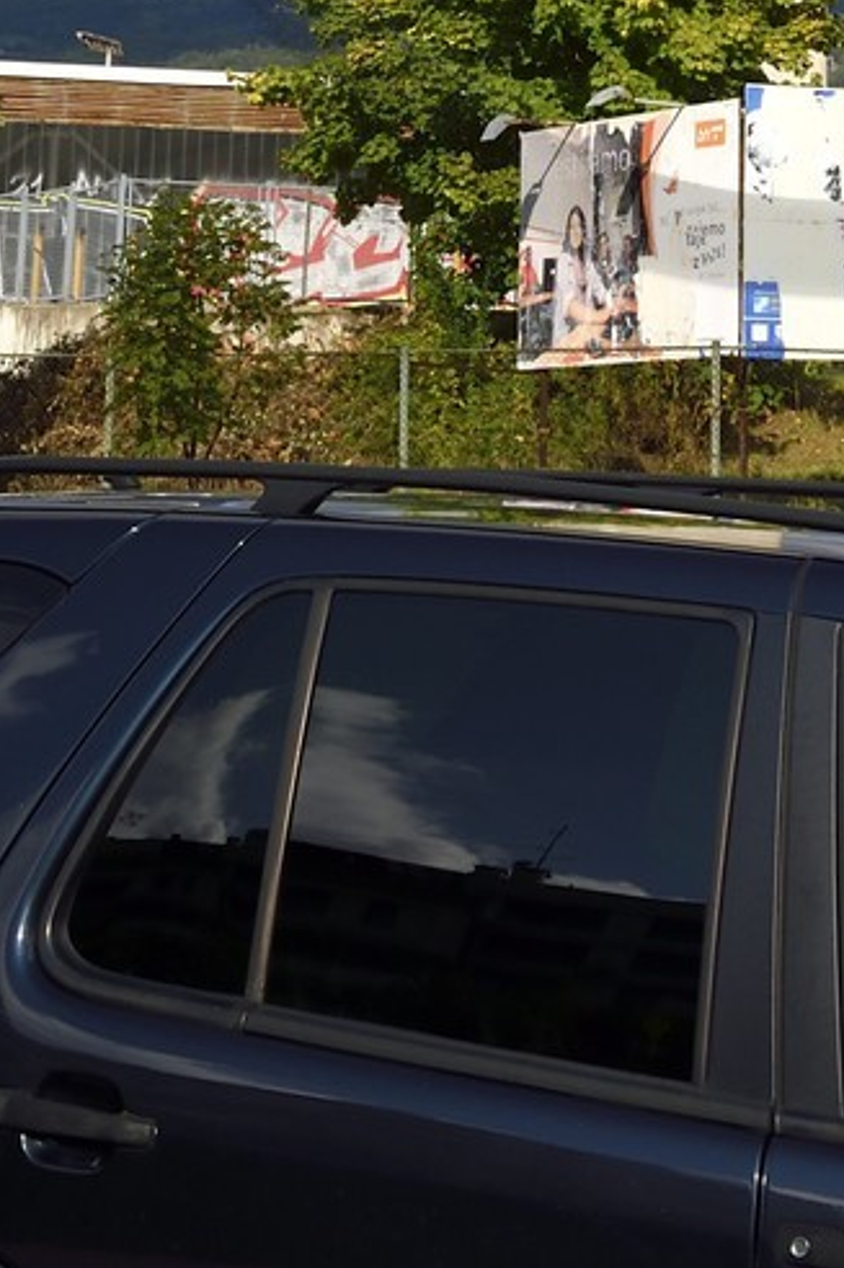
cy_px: -509
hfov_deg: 13.3
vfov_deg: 18.4
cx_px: 859
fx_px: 3554
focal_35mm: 101
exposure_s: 1/250
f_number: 14
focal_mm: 31
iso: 200
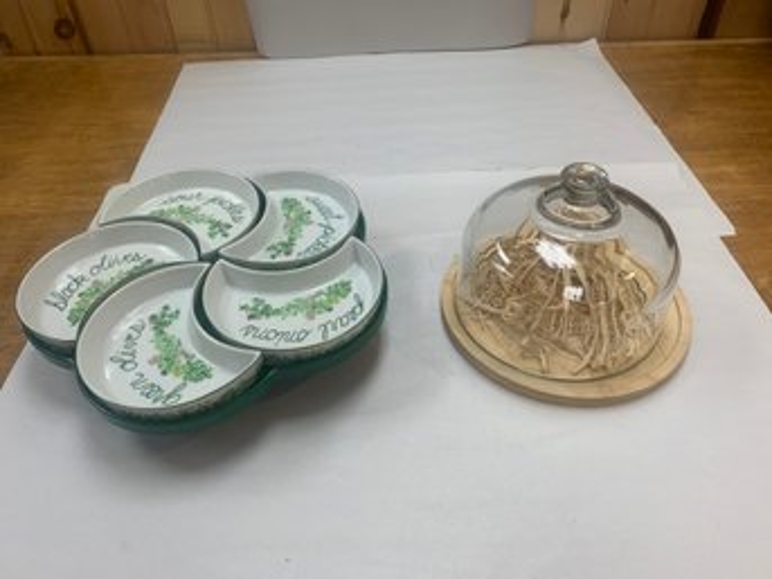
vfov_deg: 53.0
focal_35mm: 26
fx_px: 580
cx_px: 386
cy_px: 290
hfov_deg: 67.3
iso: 80
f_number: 1.8
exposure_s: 1/120
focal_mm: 4.25
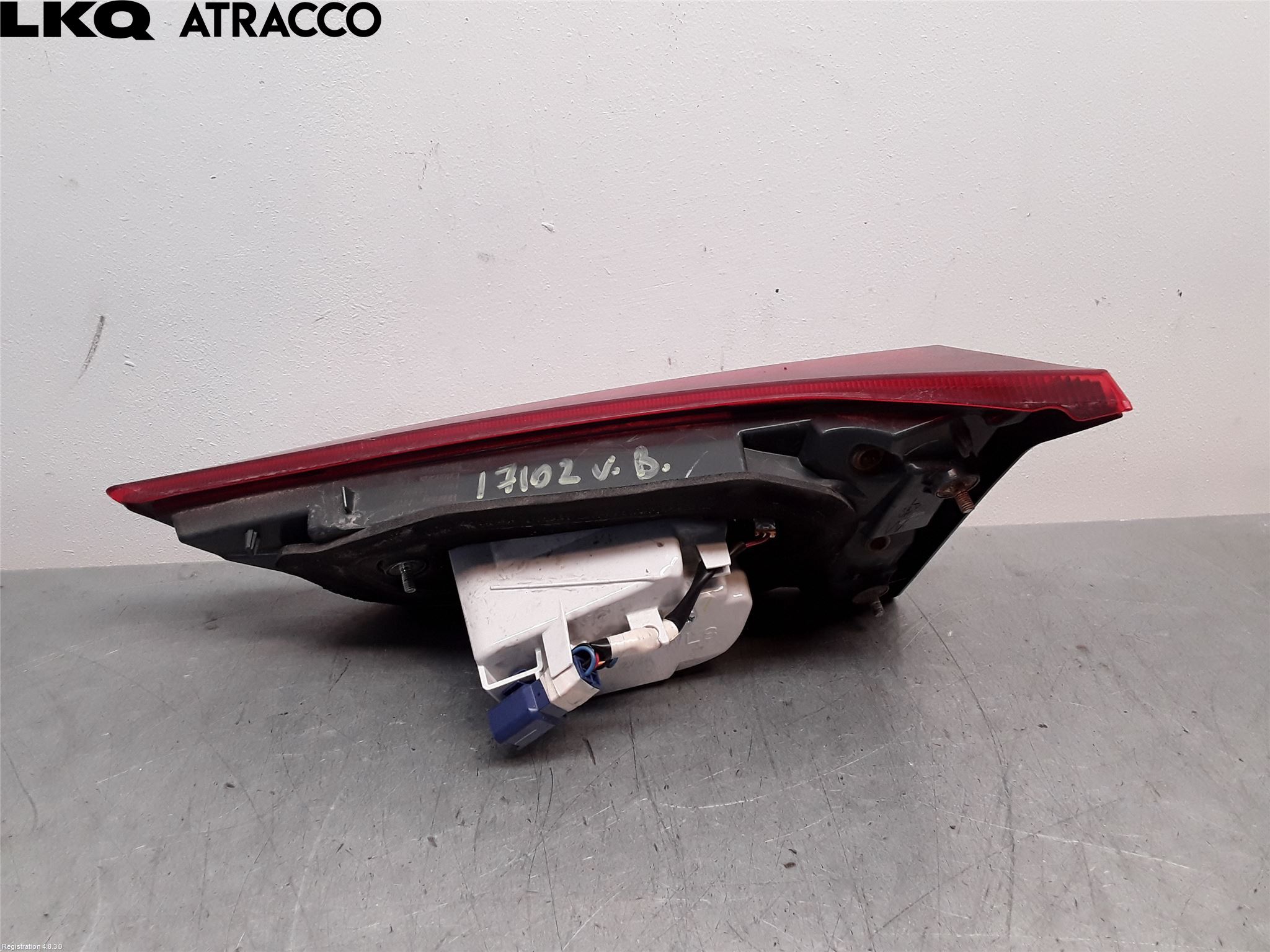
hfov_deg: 63.4
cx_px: 635
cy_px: 476
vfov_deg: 49.7
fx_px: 1027
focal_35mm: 28
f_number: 1.9
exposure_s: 1/135
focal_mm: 2.91
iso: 100
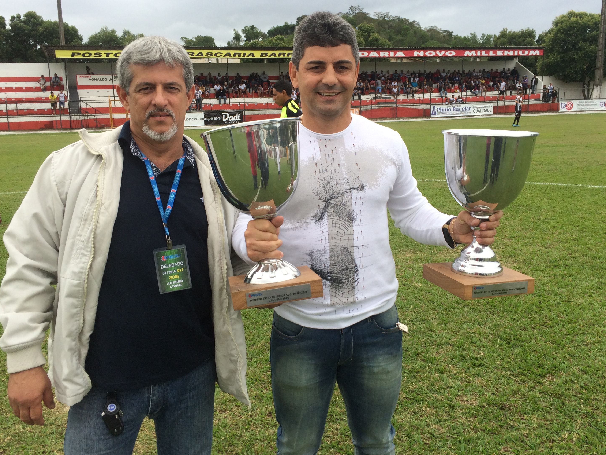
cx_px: 296
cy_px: 222
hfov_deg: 55.3
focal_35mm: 33
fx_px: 578
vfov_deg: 42.9
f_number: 2.2
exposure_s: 1/631
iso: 32
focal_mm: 4.15
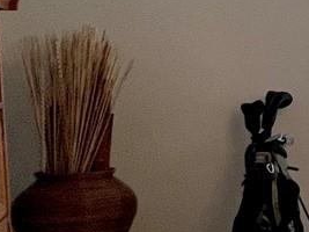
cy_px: 96
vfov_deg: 18.9
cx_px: 781
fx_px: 696
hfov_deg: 14.1
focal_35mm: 78
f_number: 1.8
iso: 125
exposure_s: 1/120
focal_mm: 1.57
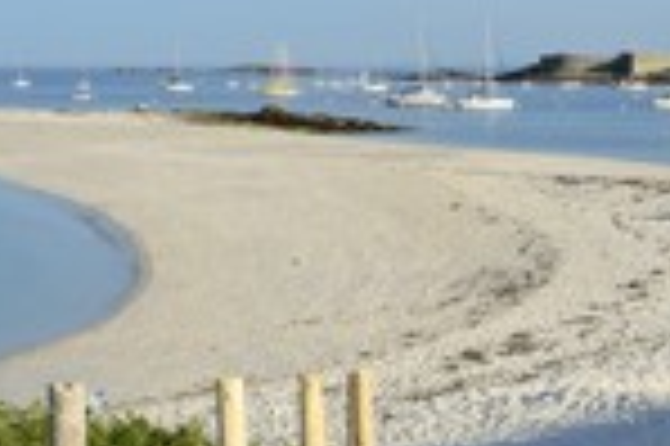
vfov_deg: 12.1
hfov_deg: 18.1
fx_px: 2101
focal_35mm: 113
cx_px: 405
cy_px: 302
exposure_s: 1/250
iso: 200
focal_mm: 40
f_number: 11
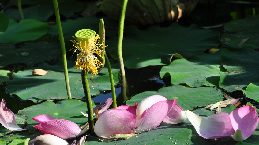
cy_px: 89
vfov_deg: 6.9
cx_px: 129
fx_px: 1206
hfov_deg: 12.3
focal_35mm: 176
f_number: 5.6
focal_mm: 105
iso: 200
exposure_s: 1/160
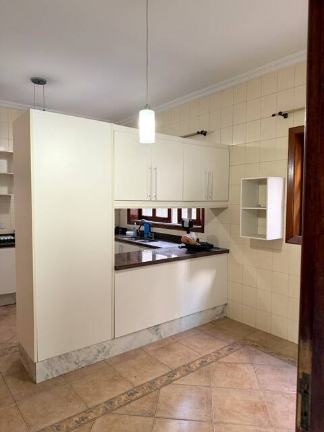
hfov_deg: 56.8
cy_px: 216
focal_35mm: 24
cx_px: 162
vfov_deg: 71.6
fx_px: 300
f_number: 1.78
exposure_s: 1/60
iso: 200
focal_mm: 6.76
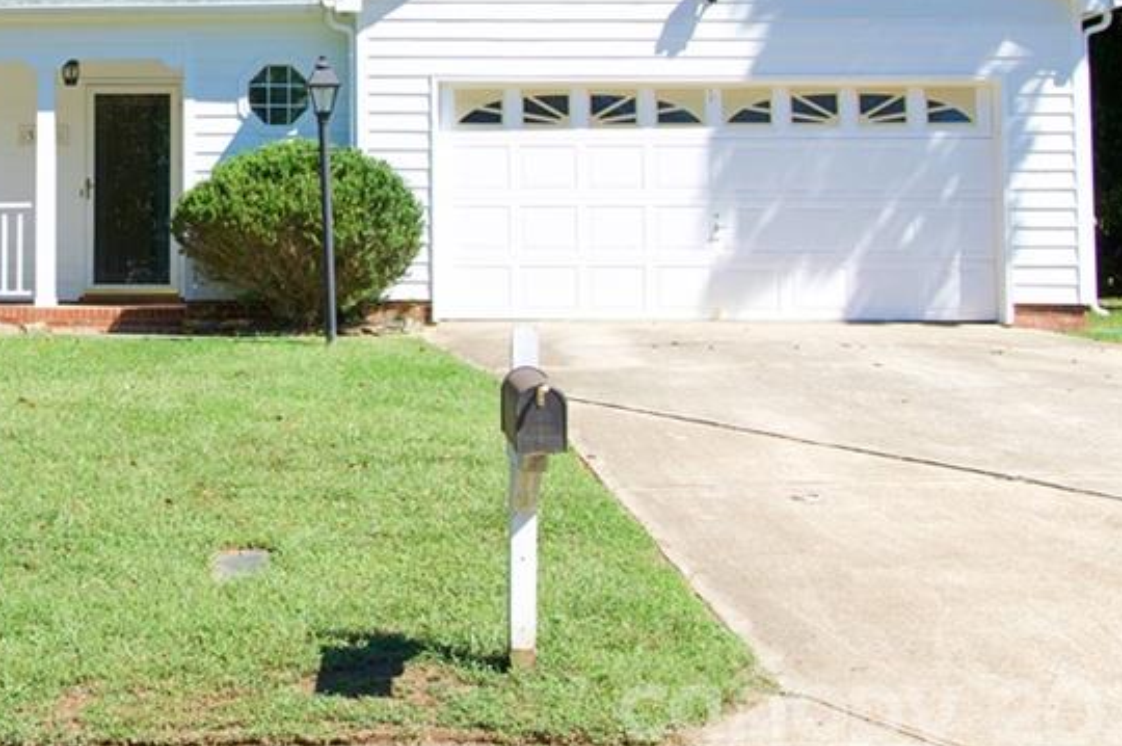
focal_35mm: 74
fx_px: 2304
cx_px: 137
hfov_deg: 26.5
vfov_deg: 18.1
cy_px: 100
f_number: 8
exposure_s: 1/250
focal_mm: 26
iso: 250
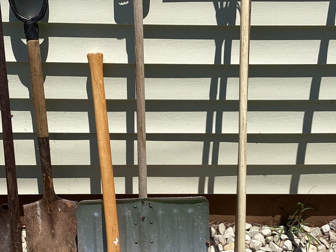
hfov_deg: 34.3
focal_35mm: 56
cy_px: 173
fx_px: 543
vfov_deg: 25.9
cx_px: 187
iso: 25
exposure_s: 1/2262
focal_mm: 3.3
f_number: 2.4
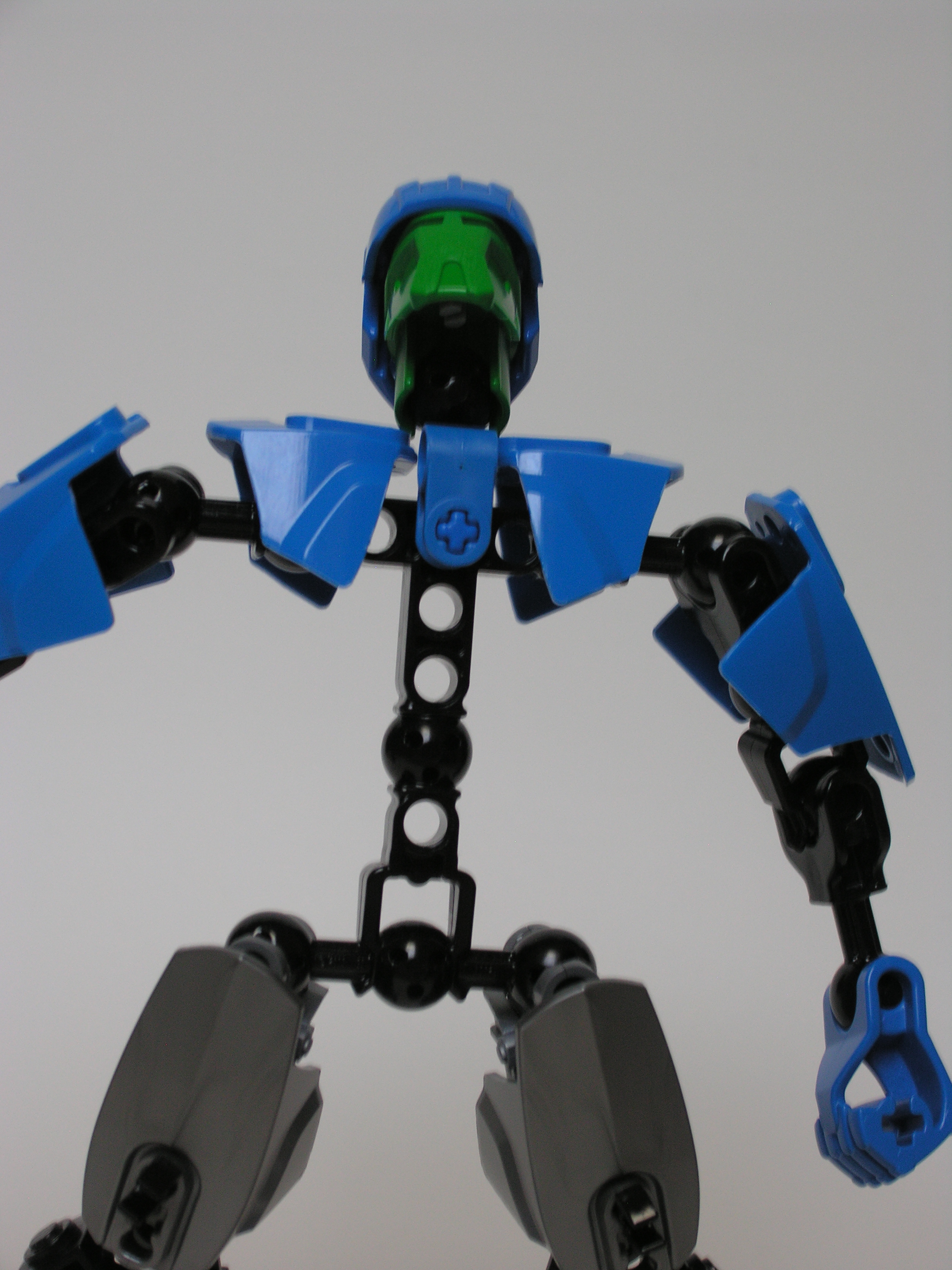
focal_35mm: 85
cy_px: 635
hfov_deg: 17.4
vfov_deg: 23.0
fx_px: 3117
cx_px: 476
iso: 77
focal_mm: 21.6
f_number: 4.9
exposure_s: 1/4
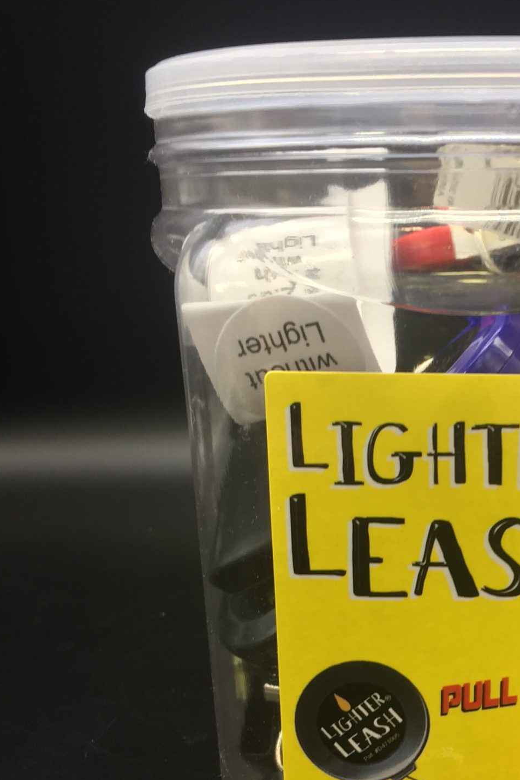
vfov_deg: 35.8
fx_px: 1170
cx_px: 517
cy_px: 608
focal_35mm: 54
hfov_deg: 24.0
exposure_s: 1/40
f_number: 2.2
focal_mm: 4.15
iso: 32
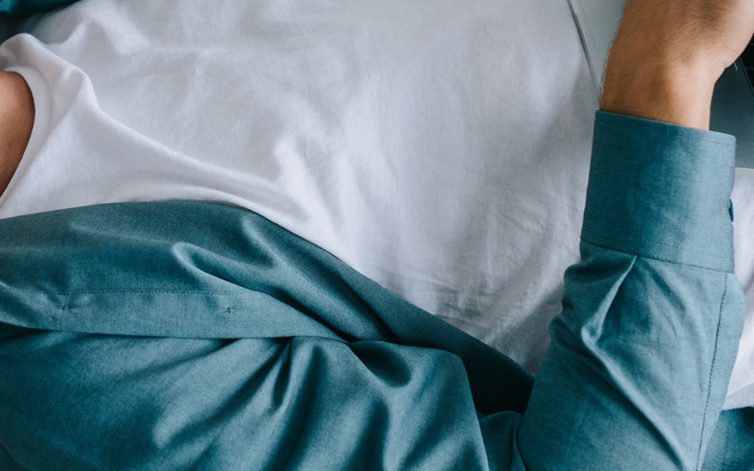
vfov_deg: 11.2
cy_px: 87
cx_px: 183
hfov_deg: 17.9
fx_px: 2383
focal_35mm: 116
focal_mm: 50
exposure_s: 1/400
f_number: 3.2
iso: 500
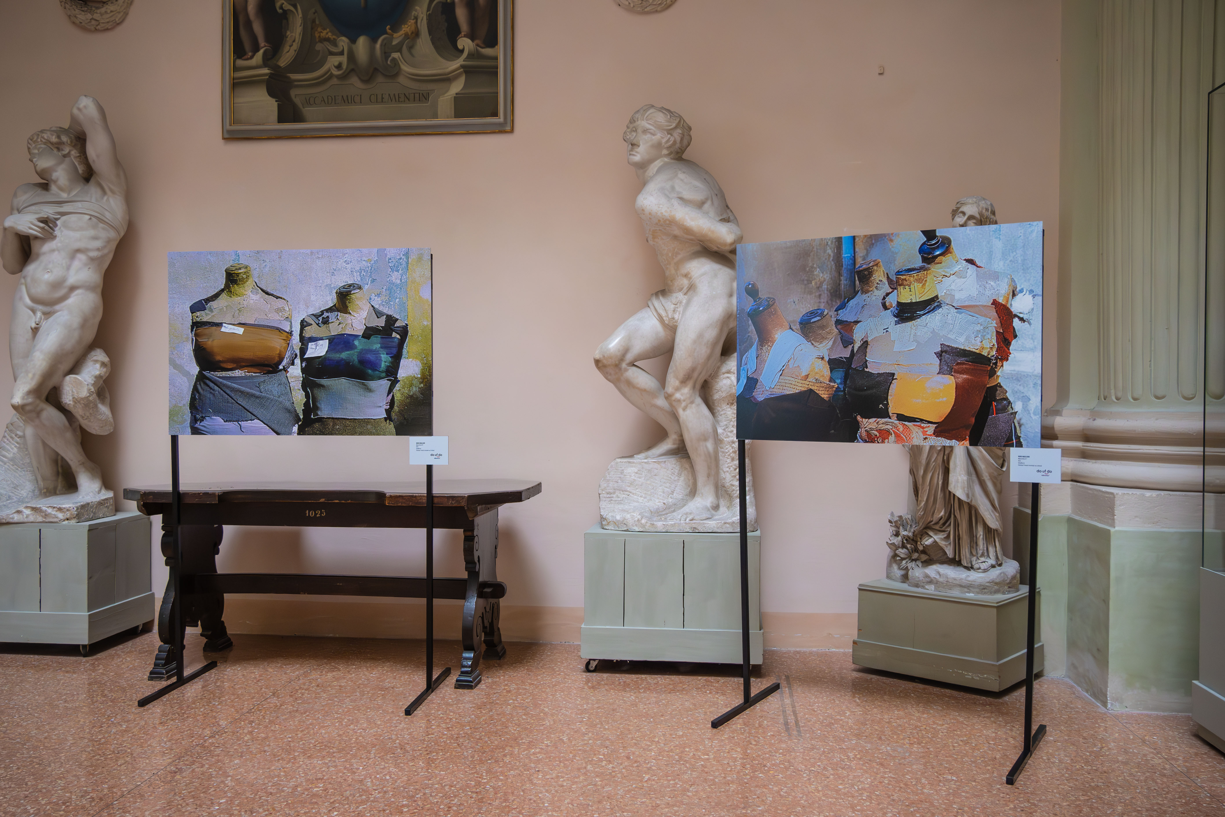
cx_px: 612
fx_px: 1046
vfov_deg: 42.6
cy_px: 408
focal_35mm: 31
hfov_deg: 60.7
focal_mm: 20.5
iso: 2500
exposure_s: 1/125
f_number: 3.5
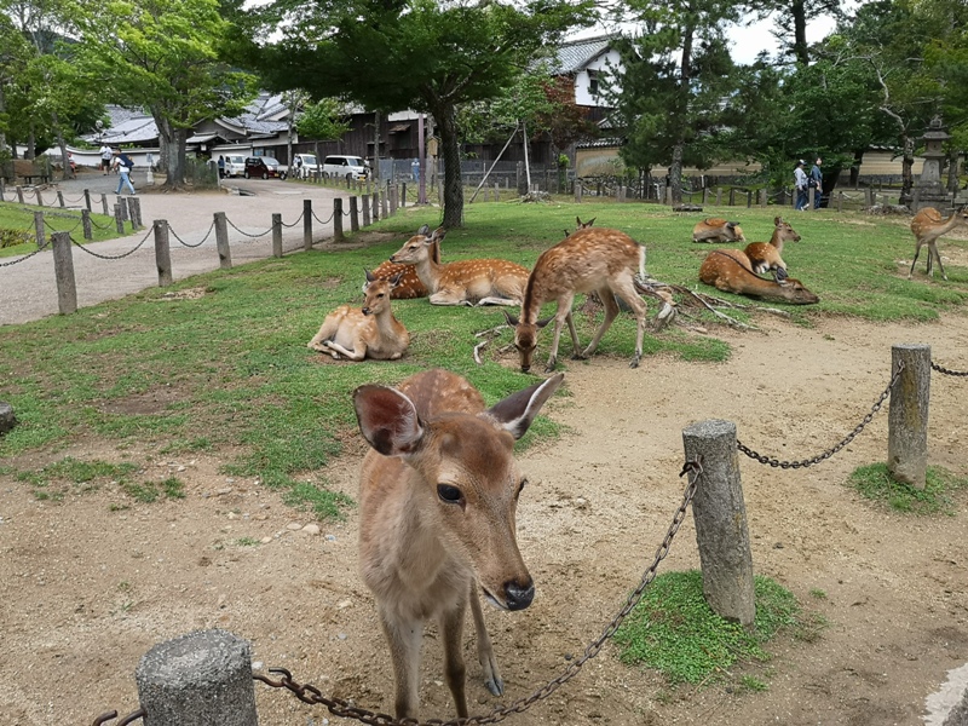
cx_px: 484
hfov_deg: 60.0
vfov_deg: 46.8
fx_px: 839
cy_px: 363
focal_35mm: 30
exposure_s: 1/296
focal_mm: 3.95
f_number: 1.8
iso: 50
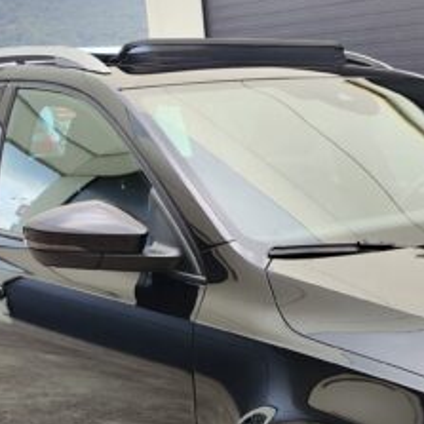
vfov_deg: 23.1
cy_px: 371
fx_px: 1012
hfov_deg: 22.7
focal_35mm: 73
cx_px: 426
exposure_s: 1/134
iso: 50
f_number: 1.69
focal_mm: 7.01
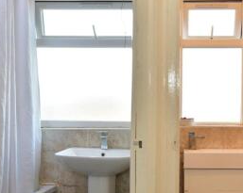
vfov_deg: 31.8
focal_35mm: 47
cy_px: 125
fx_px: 338
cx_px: 165
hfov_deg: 39.0
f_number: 8
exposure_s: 1/6
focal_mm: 18
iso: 125
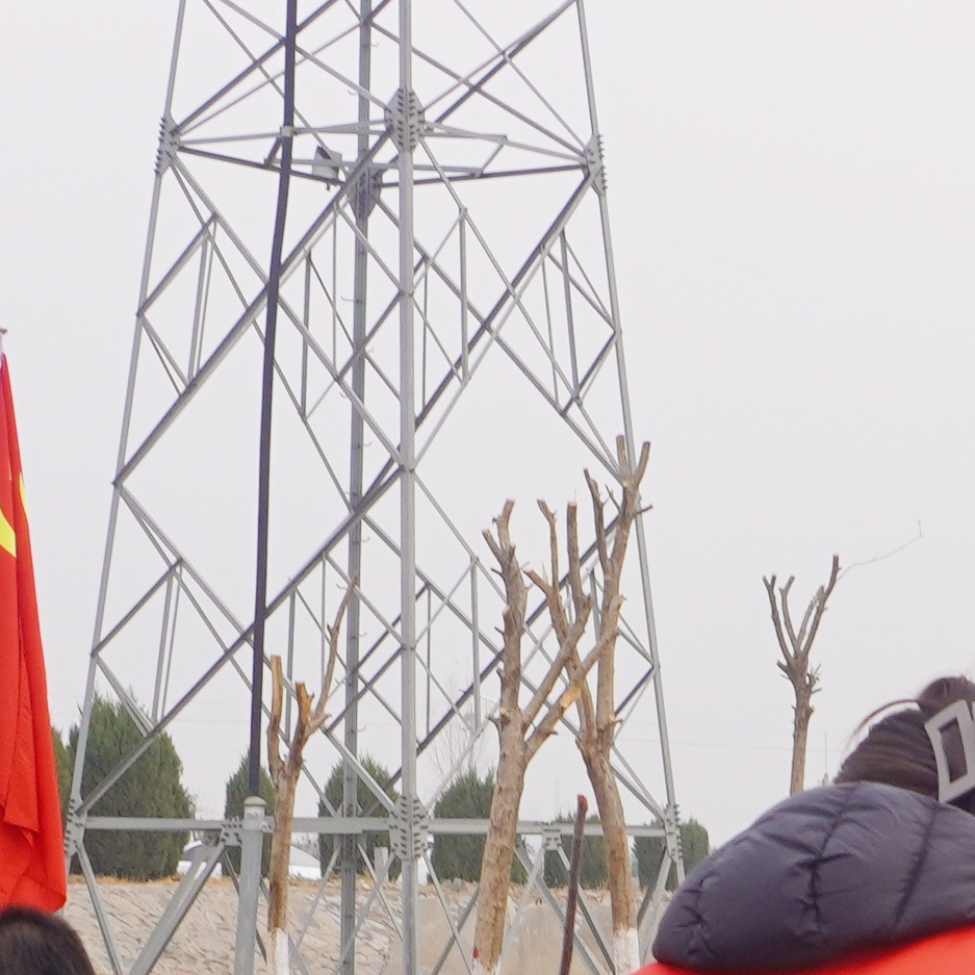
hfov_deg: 12.5
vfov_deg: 12.3
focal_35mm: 139
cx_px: 856
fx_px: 4421
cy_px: 1180
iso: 100
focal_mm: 17
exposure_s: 1/125
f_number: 8
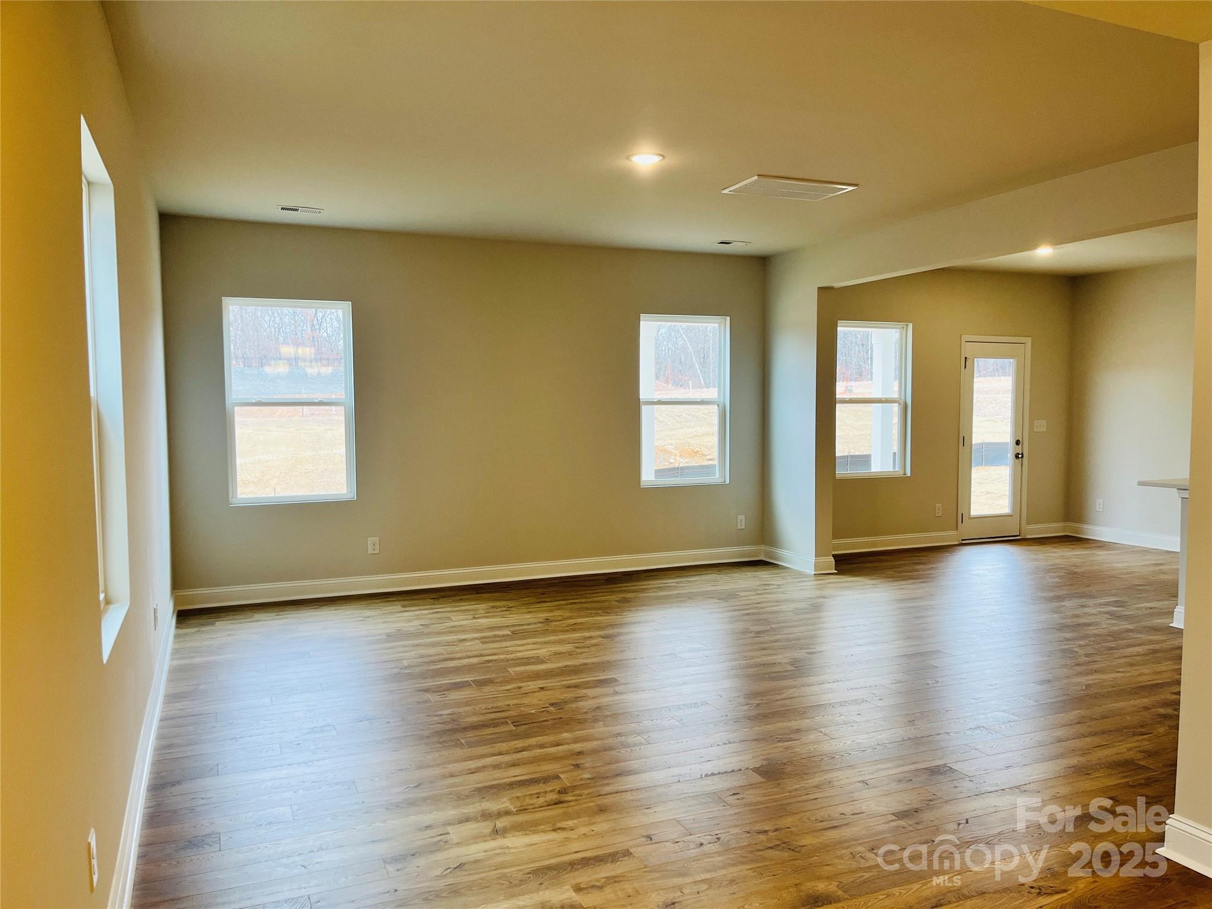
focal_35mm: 26
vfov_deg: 53.1
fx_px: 910
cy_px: 454
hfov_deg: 67.3
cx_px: 606
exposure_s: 1/120
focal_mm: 5.1
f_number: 1.6
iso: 64
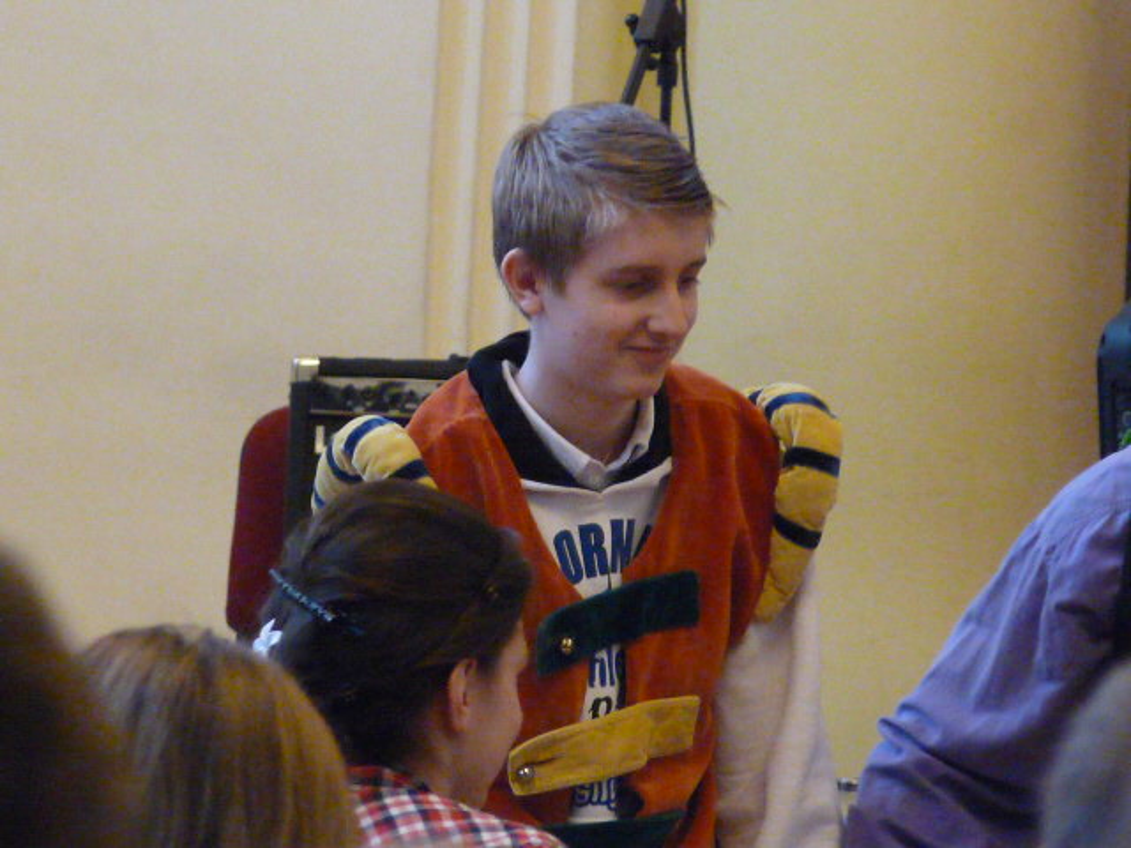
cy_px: 424
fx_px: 14147
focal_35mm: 433
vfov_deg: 3.4
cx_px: 566
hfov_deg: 4.6
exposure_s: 1/40
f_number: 3.7
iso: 800
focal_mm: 43.3
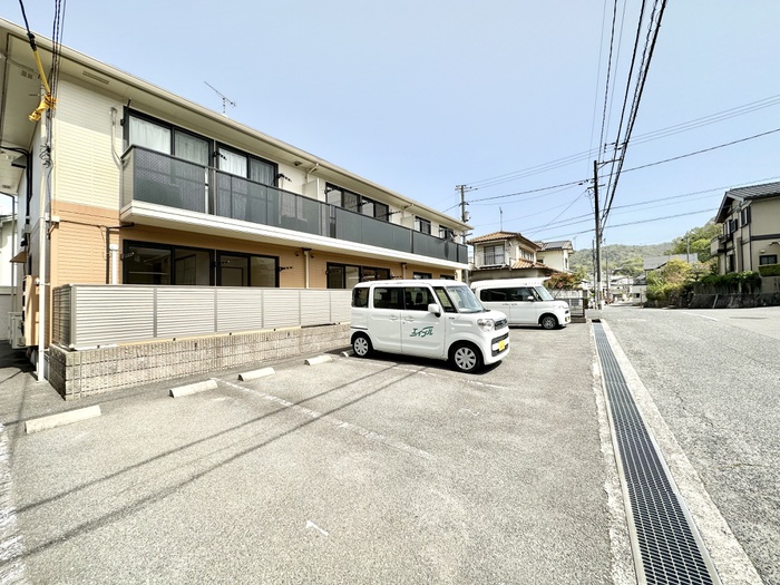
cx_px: 390
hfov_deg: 102.1
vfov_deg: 85.7
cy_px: 292
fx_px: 315
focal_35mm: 14
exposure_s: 1/1825
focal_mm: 2.22
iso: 50
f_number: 2.2
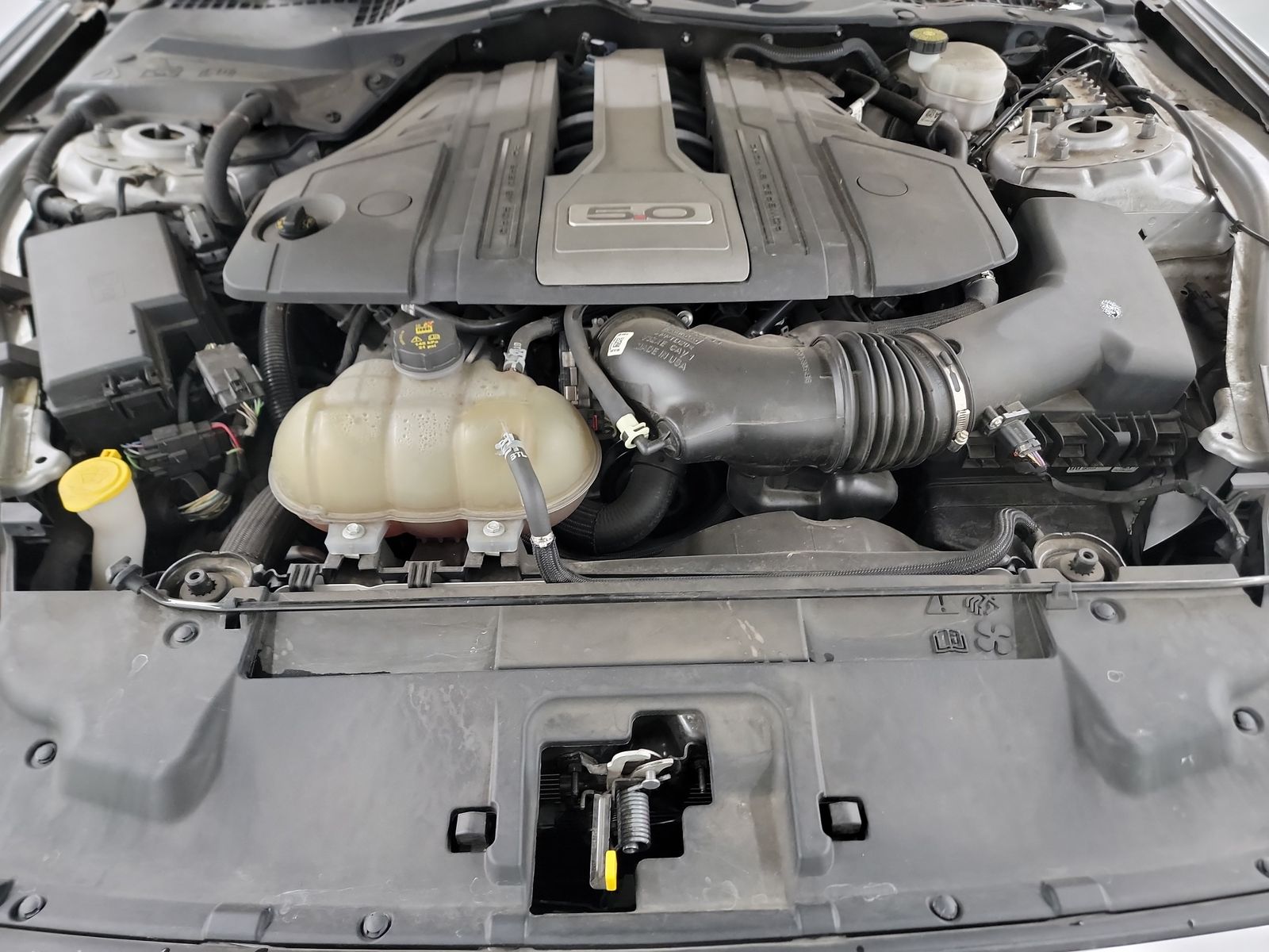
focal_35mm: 24
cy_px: 476
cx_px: 634
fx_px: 880
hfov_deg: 71.6
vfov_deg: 56.8
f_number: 1.8
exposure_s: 1/19
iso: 837
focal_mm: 6.7
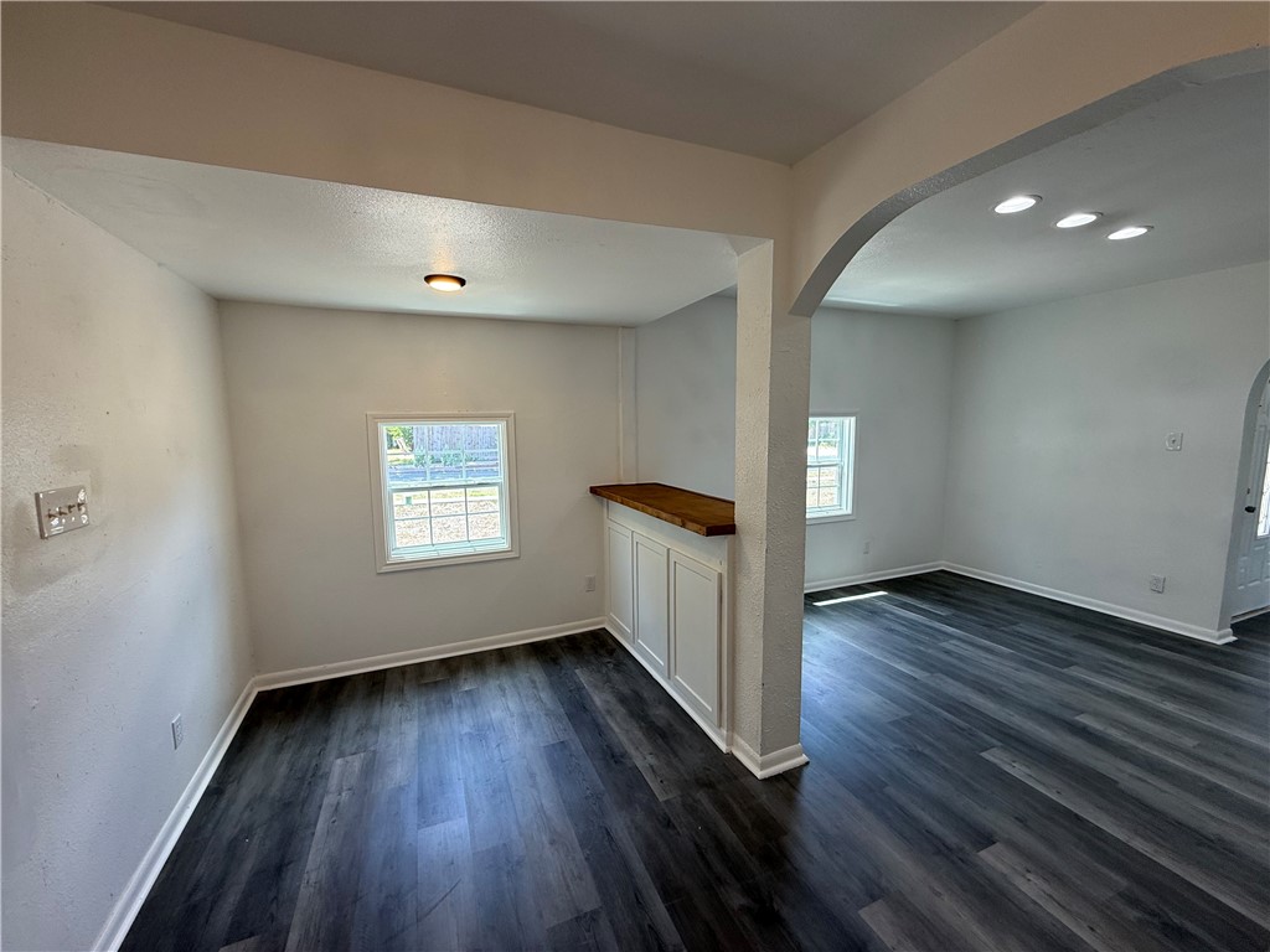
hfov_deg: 102.1
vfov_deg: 85.7
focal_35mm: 14
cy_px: 476
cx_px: 635
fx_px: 514
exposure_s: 1/69
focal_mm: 2.22
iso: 64
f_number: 2.2
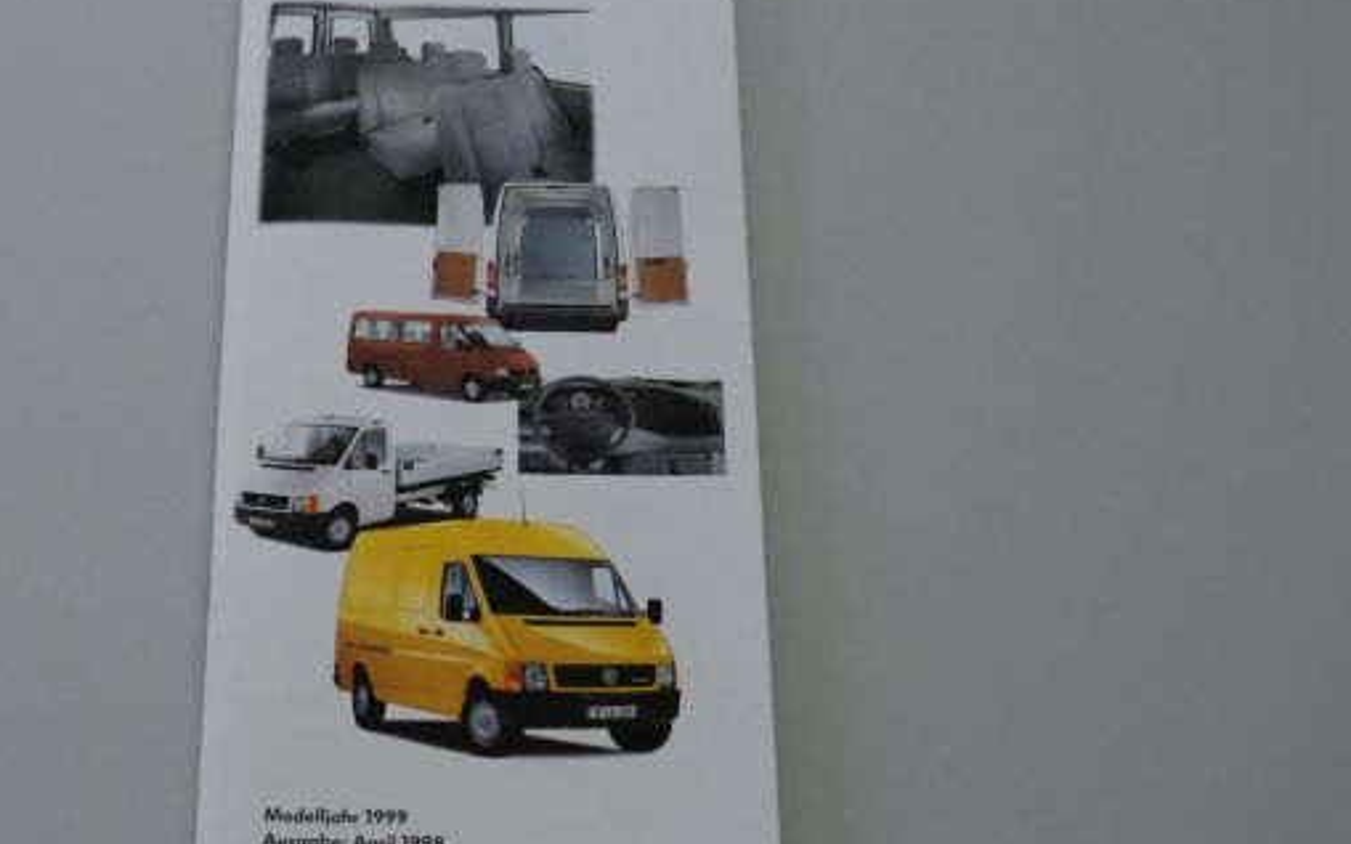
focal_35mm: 62
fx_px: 2283
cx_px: 441
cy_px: 299
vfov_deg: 20.9
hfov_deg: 32.7
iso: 12800
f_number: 8
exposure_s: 1/200
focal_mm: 28.9
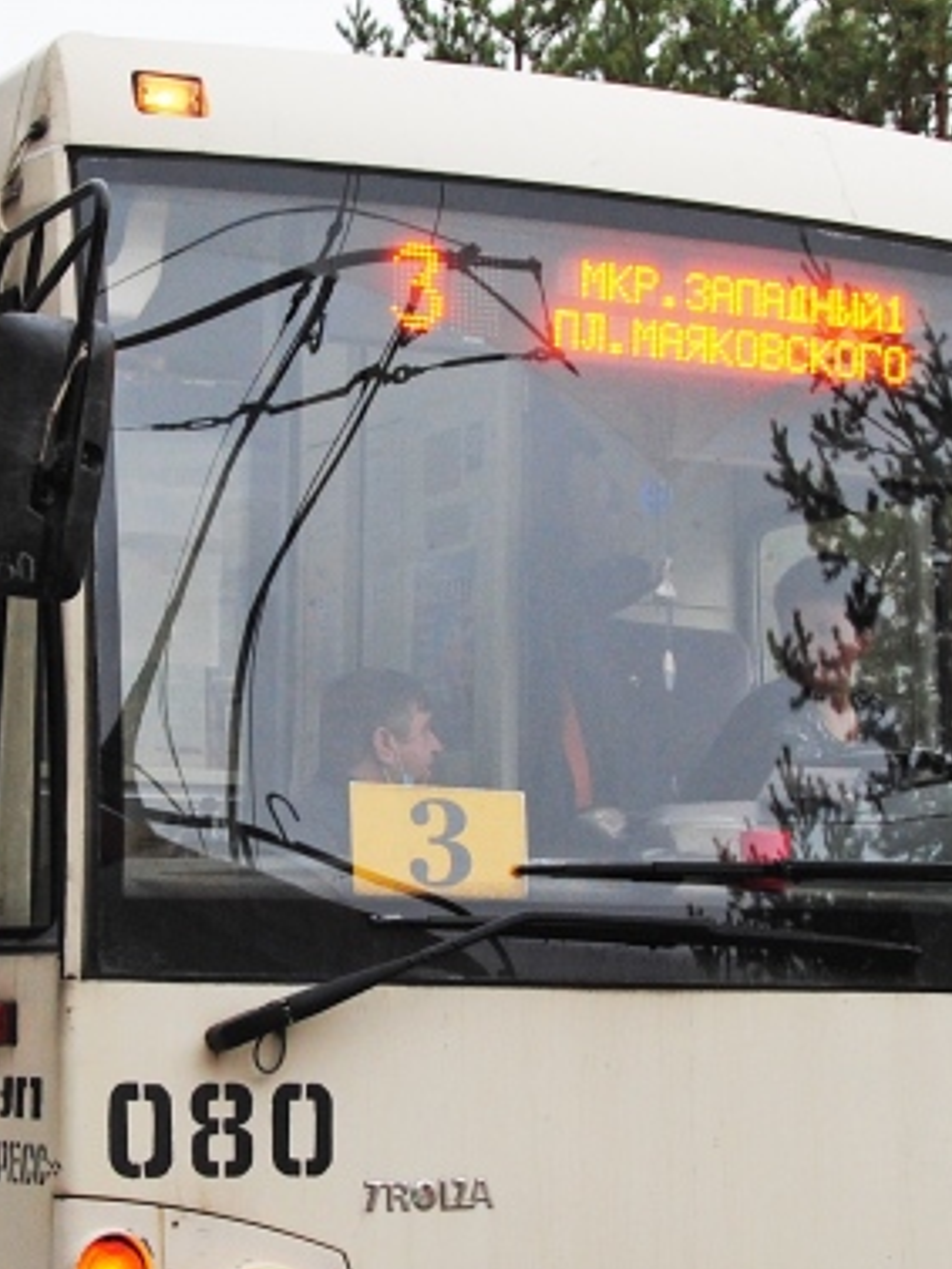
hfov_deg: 15.3
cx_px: 246
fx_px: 3538
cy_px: 628
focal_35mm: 97
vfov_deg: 20.3
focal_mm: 21
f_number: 5.6
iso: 200
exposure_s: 1/30
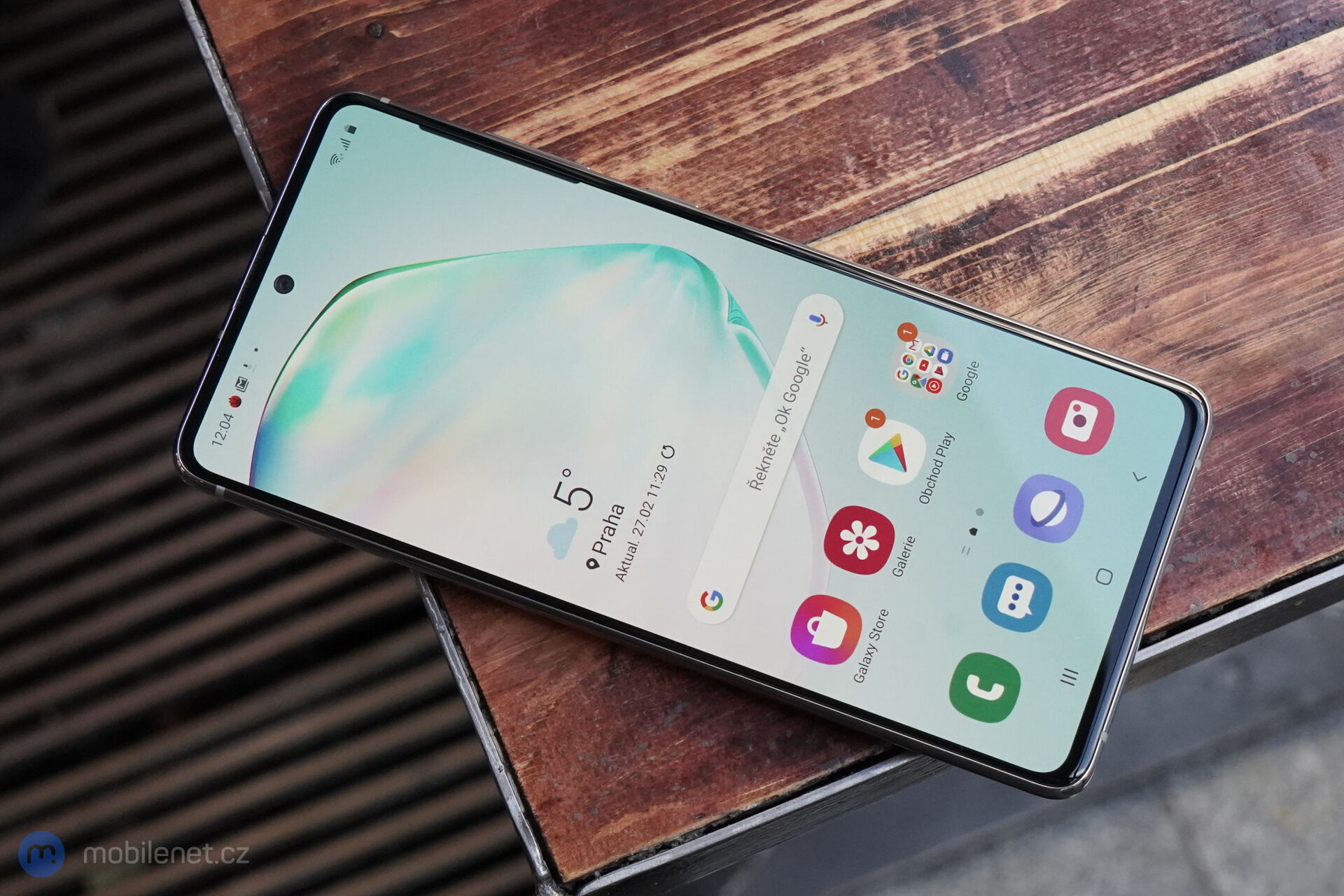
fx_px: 1829
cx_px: 672
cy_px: 448
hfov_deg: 40.3
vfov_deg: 27.5
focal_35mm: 49
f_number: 9
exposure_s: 1/320
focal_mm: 49
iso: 4000
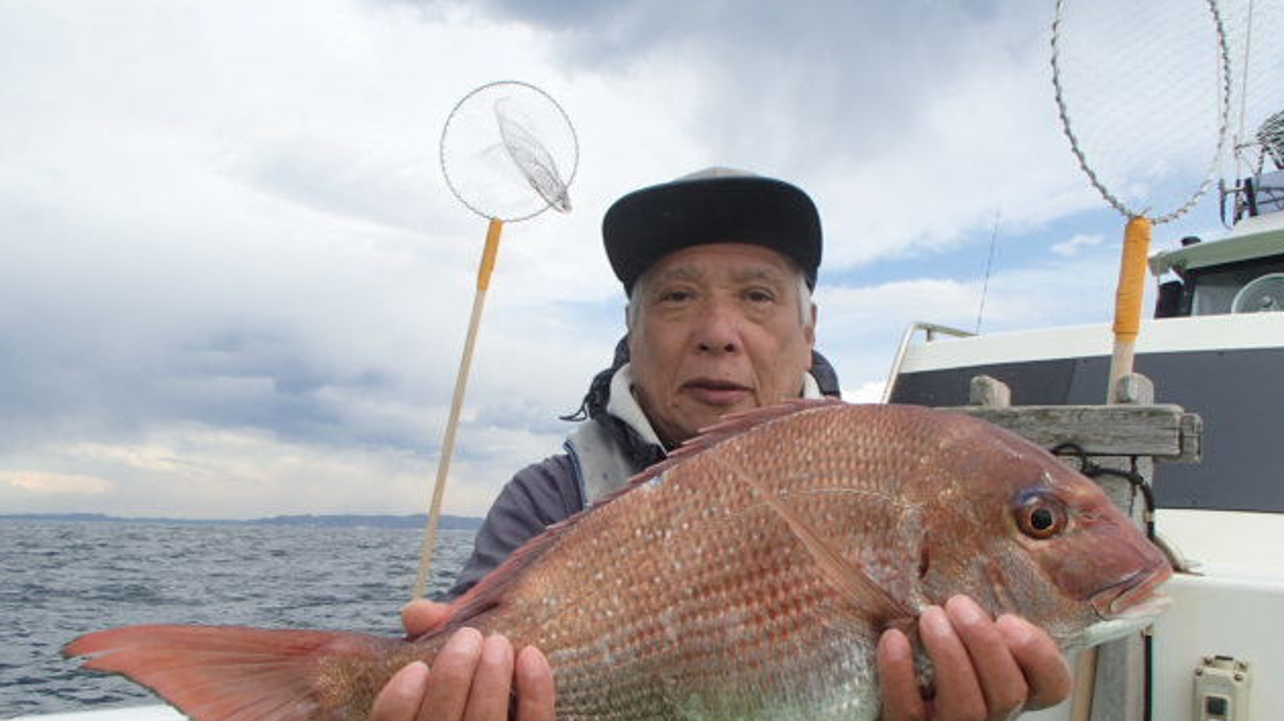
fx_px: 1055
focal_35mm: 31
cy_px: 454
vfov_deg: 37.5
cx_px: 646
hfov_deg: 62.6
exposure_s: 1/640
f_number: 3.9
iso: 100
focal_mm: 5
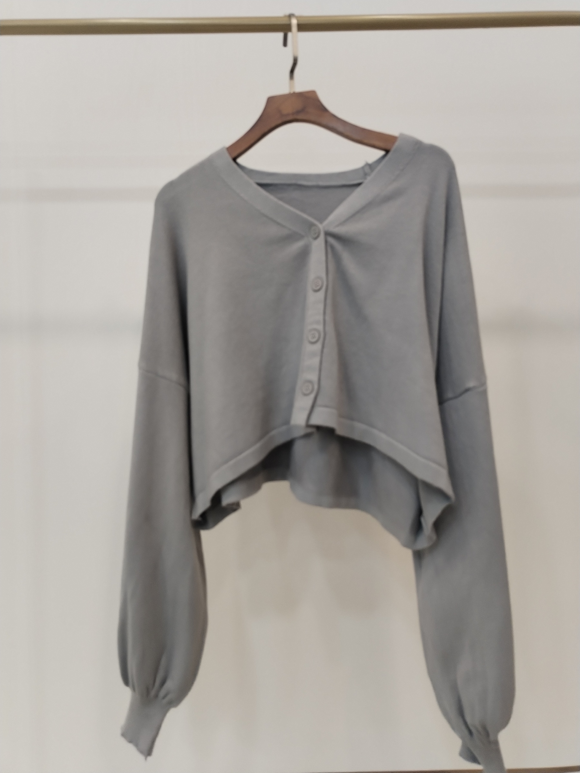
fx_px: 648
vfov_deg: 61.7
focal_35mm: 29
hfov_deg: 48.2
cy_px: 386
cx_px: 290
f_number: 1.8
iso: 273
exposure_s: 1/60
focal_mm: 4.75
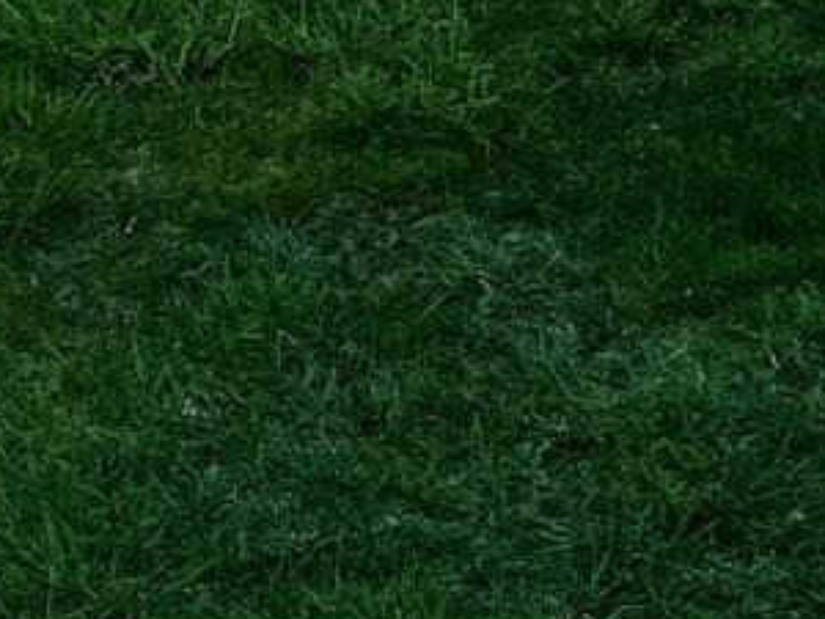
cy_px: -1323
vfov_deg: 7.7
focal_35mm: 164
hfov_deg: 12.0
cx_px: 446
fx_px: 3909
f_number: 1.78
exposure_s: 1/2833
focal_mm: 6.76
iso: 80
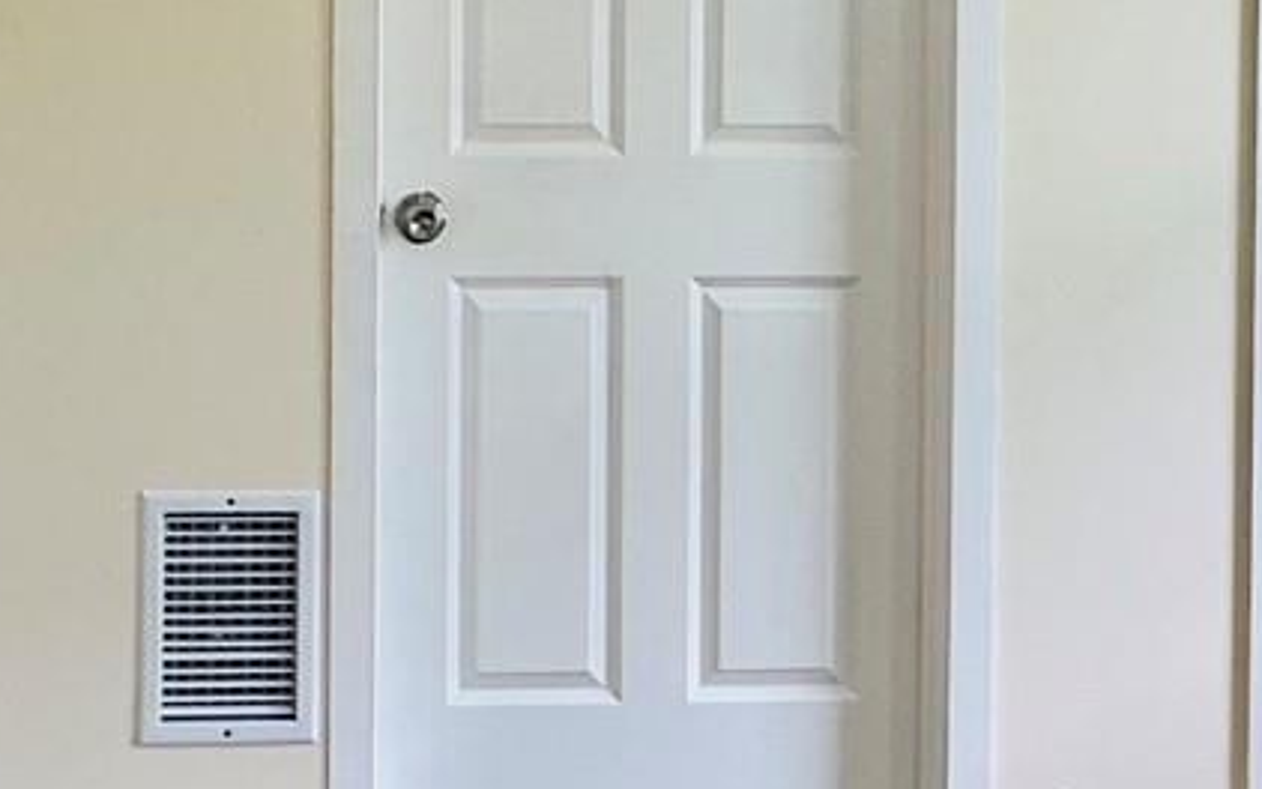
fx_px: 2477
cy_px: -60
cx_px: 383
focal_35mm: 72
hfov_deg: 28.3
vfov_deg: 17.5
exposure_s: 1/120
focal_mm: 2.22
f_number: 2.2
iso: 80
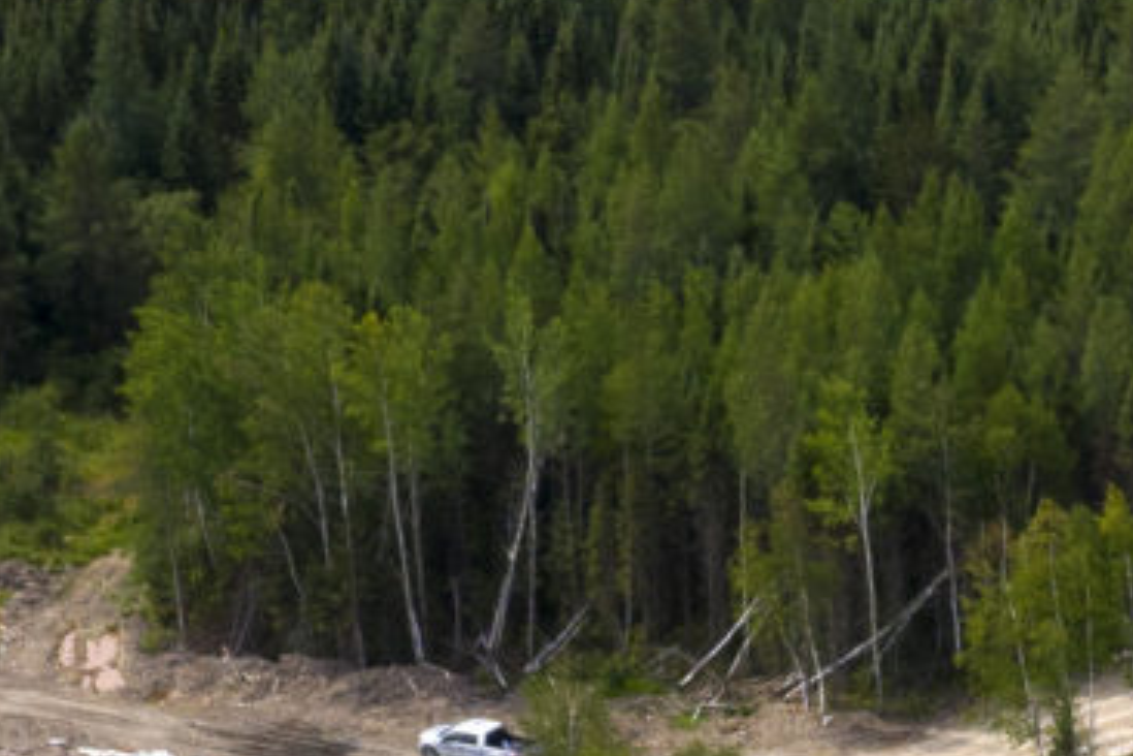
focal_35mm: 196
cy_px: 389
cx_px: 2046
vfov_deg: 7.0
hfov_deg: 9.9
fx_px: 6168
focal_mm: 10.26
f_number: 5
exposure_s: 1/500
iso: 100
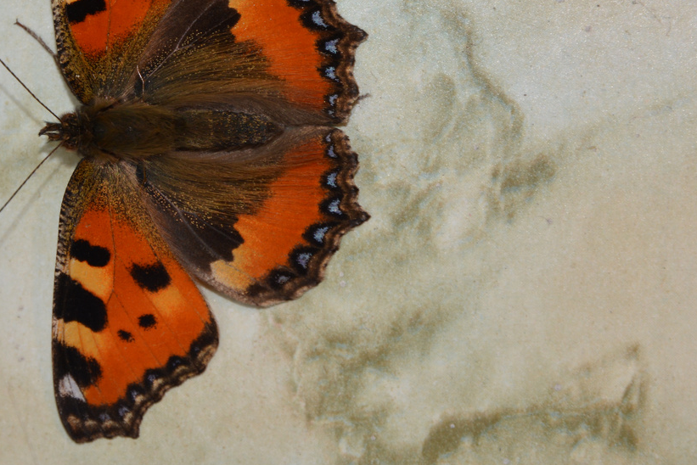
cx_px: 201
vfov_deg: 6.5
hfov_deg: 9.6
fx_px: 4125
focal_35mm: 213
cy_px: 147
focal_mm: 72
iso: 200
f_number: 5.6
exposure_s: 1/30
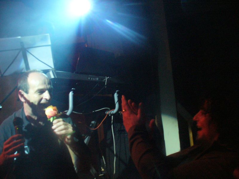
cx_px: 120
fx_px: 255
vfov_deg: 38.7
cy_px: 90
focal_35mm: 37
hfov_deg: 50.1
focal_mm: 6.1
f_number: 2.8
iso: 400
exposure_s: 1/60
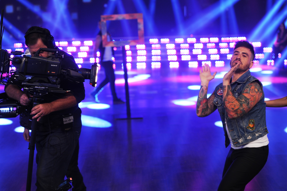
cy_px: 92
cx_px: 153
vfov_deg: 18.2
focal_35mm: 75
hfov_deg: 27.0
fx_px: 597
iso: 800
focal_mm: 70
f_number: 2.8
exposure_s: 1/250
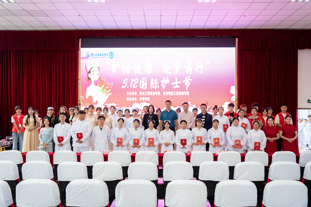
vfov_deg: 42.3
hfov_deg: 60.3
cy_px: 104
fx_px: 268
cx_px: 156
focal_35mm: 31
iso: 2000
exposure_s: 1/100
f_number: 4.5
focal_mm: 31
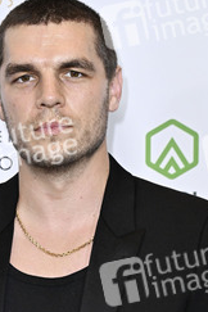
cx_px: 49
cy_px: 212
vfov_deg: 10.3
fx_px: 1725
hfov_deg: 6.9
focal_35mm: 199
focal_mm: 81
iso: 2000
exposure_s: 1/320
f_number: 5.6
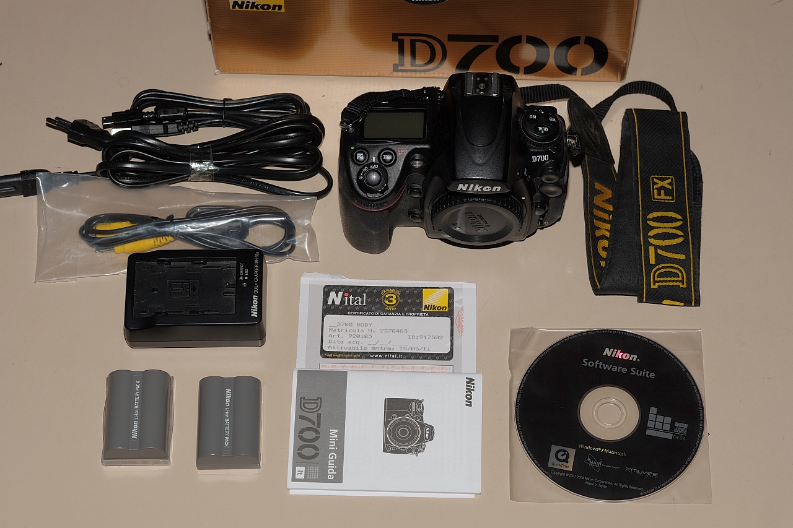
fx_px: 1982
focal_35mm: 90
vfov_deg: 15.2
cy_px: 264
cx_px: 396
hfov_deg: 22.6
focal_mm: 60
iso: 200
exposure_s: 1/125
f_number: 5.6
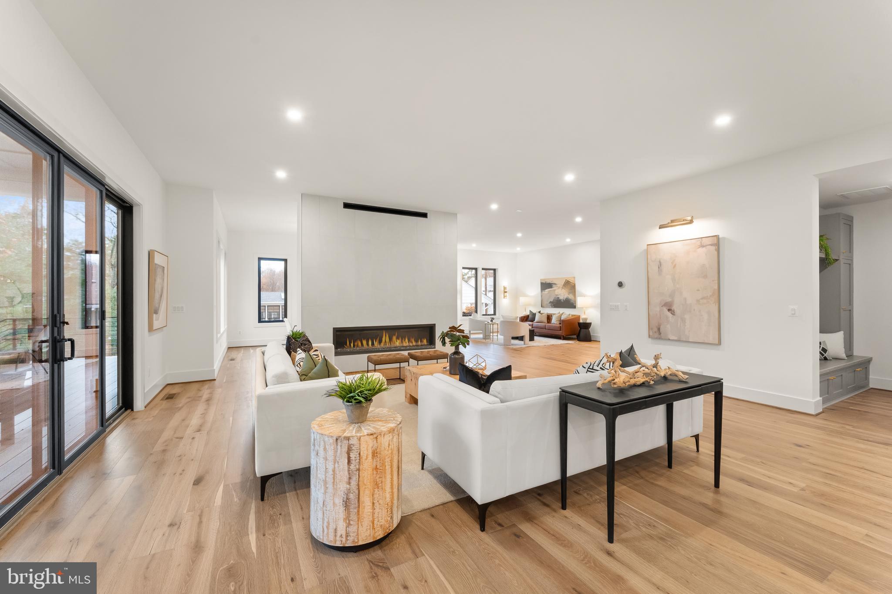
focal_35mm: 14
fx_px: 347
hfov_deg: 104.3
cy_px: 297
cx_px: 446
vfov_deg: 81.2
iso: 800
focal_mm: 14
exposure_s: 1/6
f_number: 8
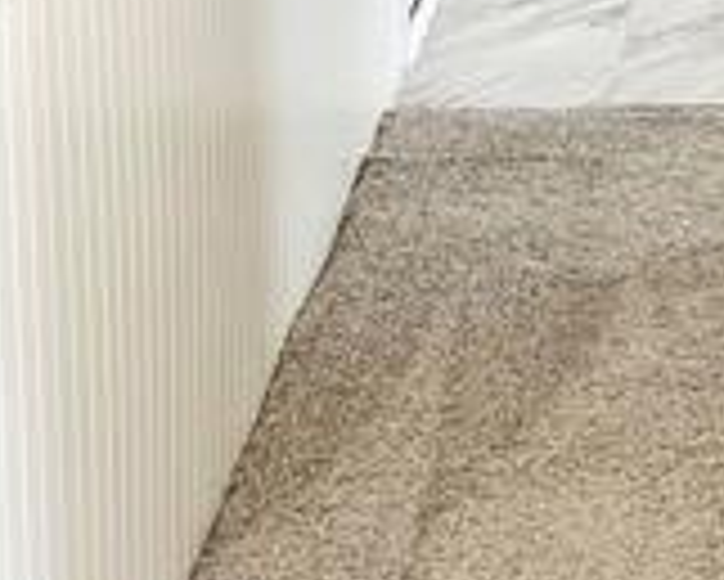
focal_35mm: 161
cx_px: 841
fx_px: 3452
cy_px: -288
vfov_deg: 9.3
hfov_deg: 11.8
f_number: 1.5
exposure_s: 1/60
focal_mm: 5.7
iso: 64
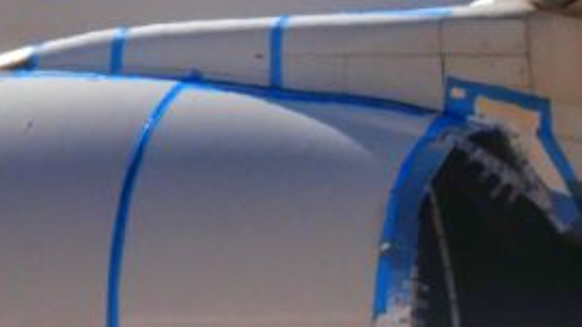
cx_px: -30
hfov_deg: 0.9
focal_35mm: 2315
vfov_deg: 0.5
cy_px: -88
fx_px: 35733
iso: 320
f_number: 11
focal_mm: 140
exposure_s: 1/320
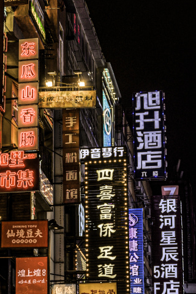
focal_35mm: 120
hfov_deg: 11.3
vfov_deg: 17.0
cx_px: 2
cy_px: 200
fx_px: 980
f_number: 2.8
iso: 100
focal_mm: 48
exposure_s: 1/320
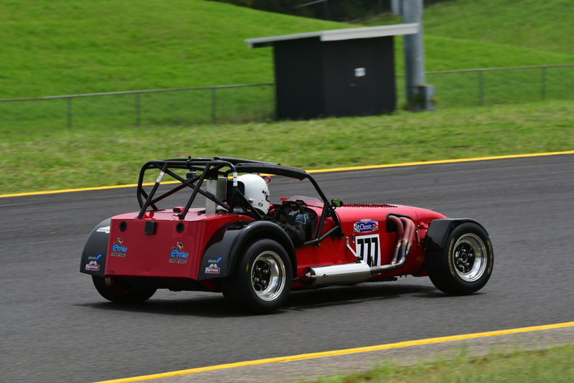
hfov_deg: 5.5
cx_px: 287
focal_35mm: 375
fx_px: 5981
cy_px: 192
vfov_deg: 3.7
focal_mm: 250
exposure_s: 1/640
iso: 400
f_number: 11
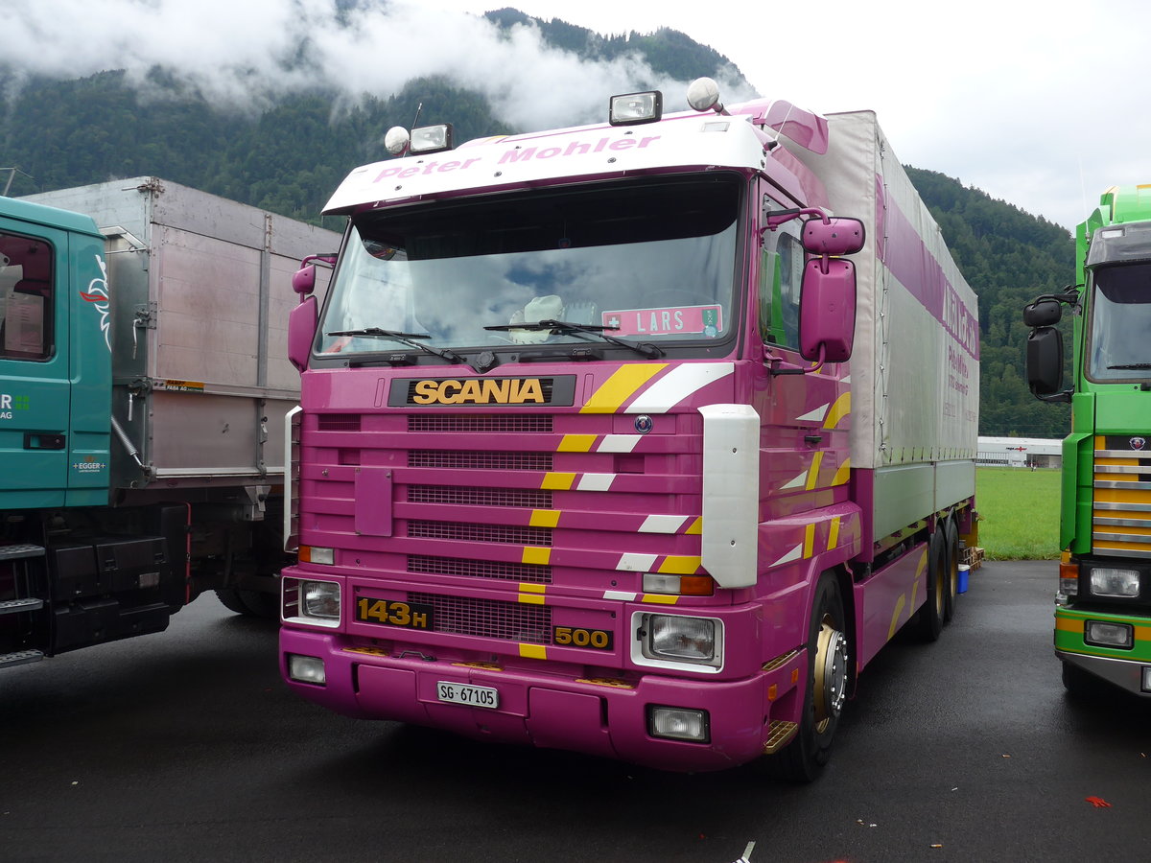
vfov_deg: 48.2
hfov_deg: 61.7
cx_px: 576
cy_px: 432
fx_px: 964
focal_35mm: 29
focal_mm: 6
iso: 80
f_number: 2.8
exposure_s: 1/500
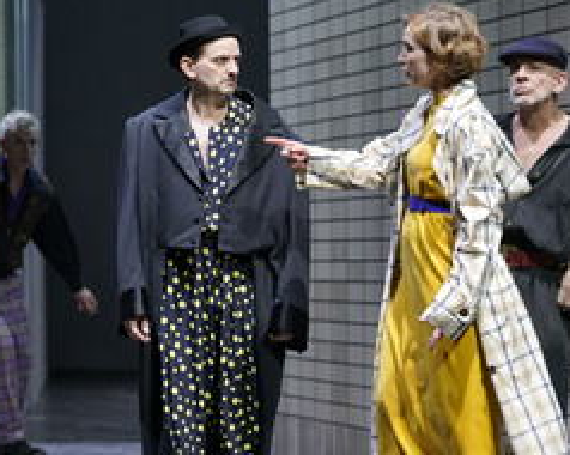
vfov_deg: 10.2
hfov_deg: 12.8
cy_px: 297
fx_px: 2545
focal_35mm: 151
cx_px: 279
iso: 1600
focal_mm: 85
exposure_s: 1/400
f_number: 3.2
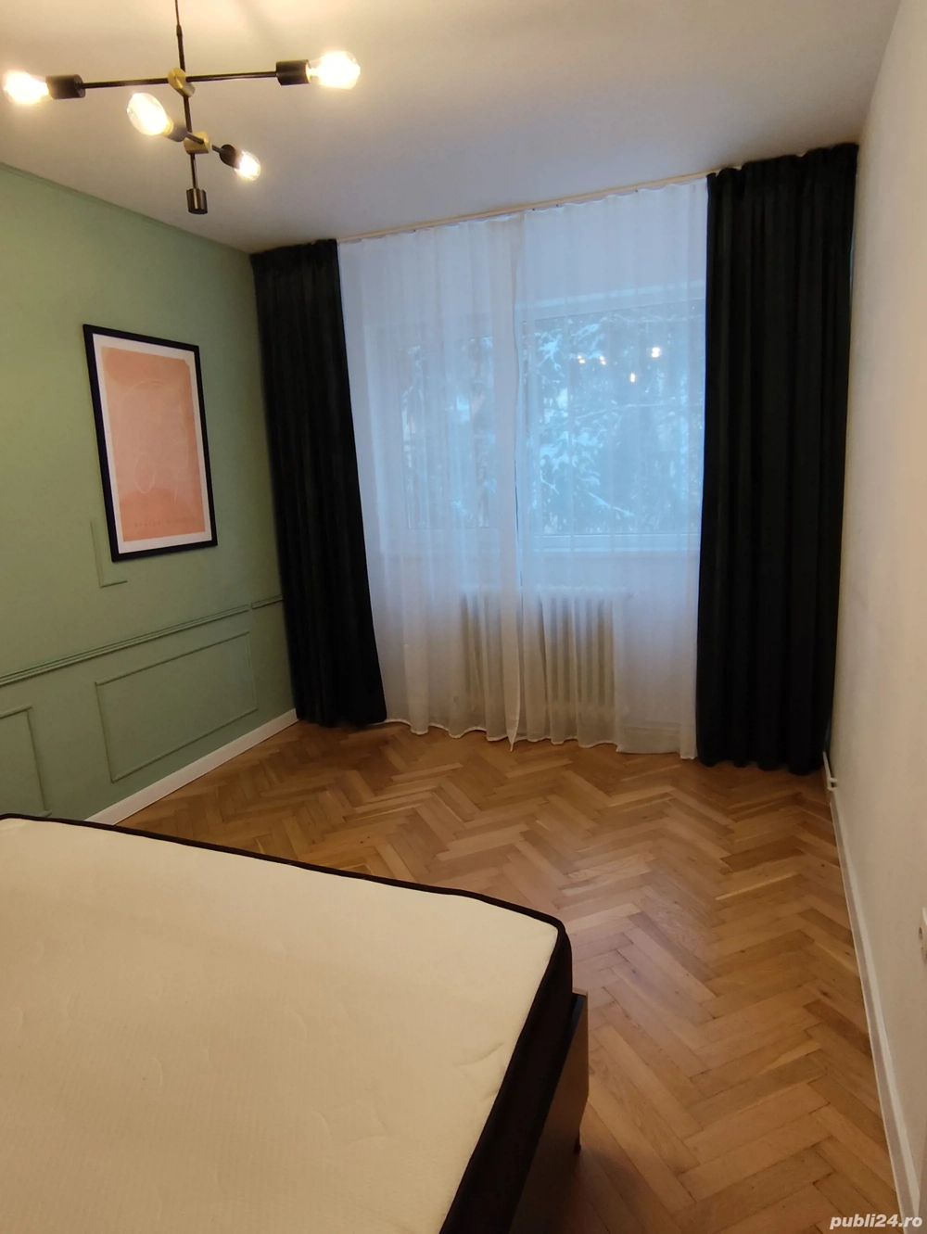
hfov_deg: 66.0
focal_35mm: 20
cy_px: 617
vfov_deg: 81.7
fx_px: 713
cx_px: 464
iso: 64
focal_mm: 1.65
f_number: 2.2
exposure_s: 1/50
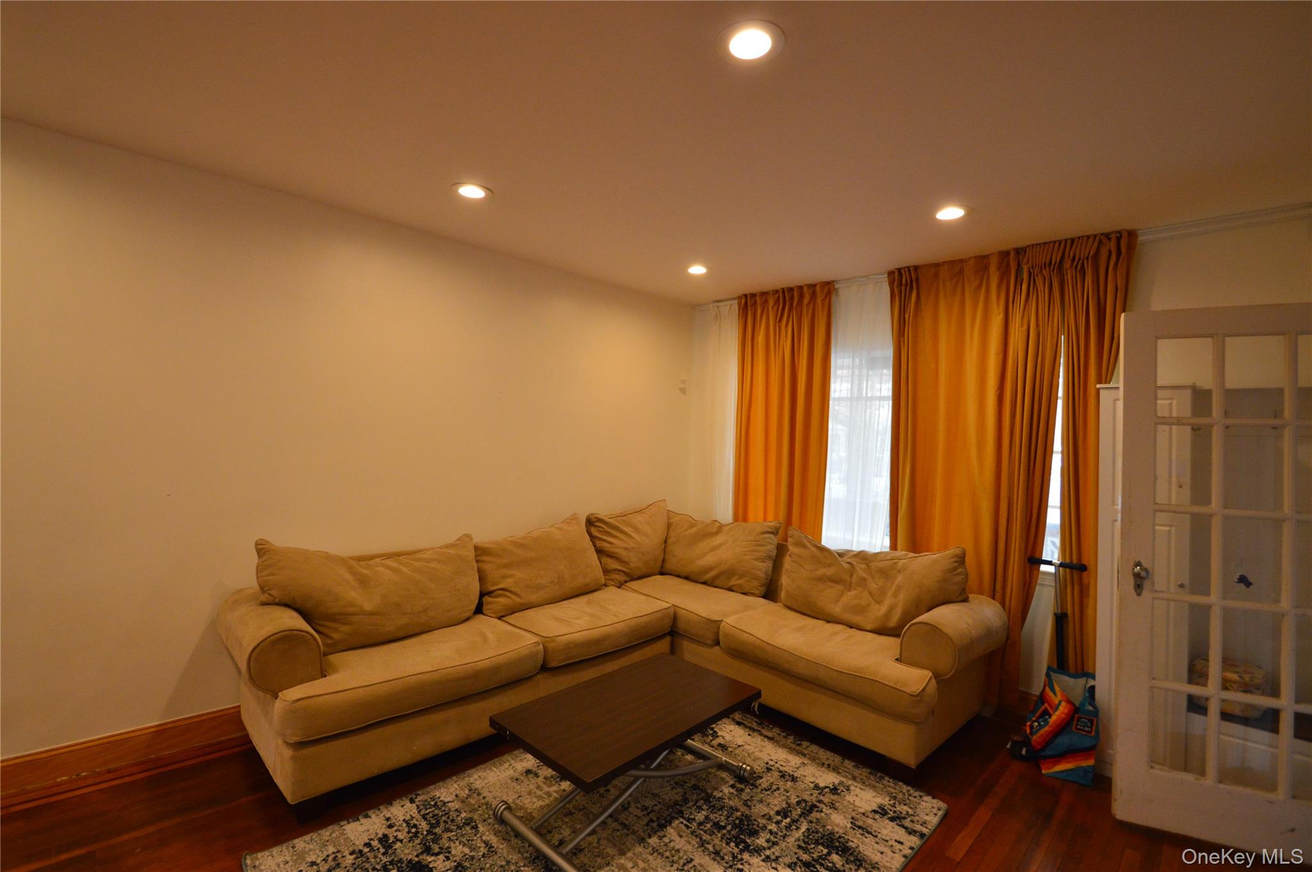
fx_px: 546
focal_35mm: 15
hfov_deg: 100.4
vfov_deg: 77.2
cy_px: 436
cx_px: 656
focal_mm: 10
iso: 800
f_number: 5.6
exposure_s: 1/60
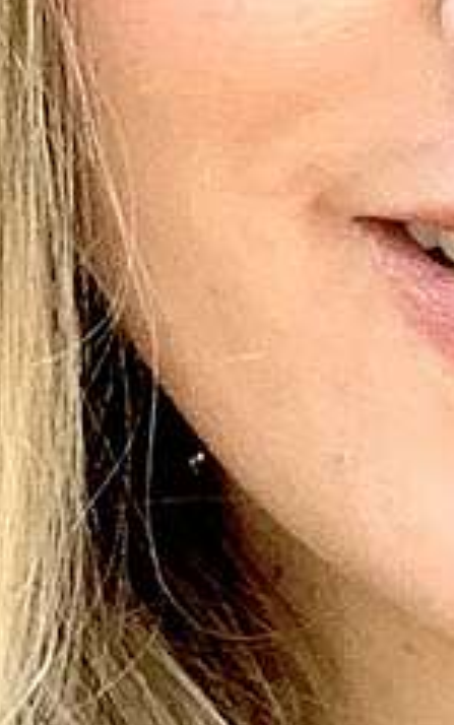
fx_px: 4053
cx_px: 600
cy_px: 94
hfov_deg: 6.4
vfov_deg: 10.2
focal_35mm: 205
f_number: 2.2
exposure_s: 1/121
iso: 32
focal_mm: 2.87
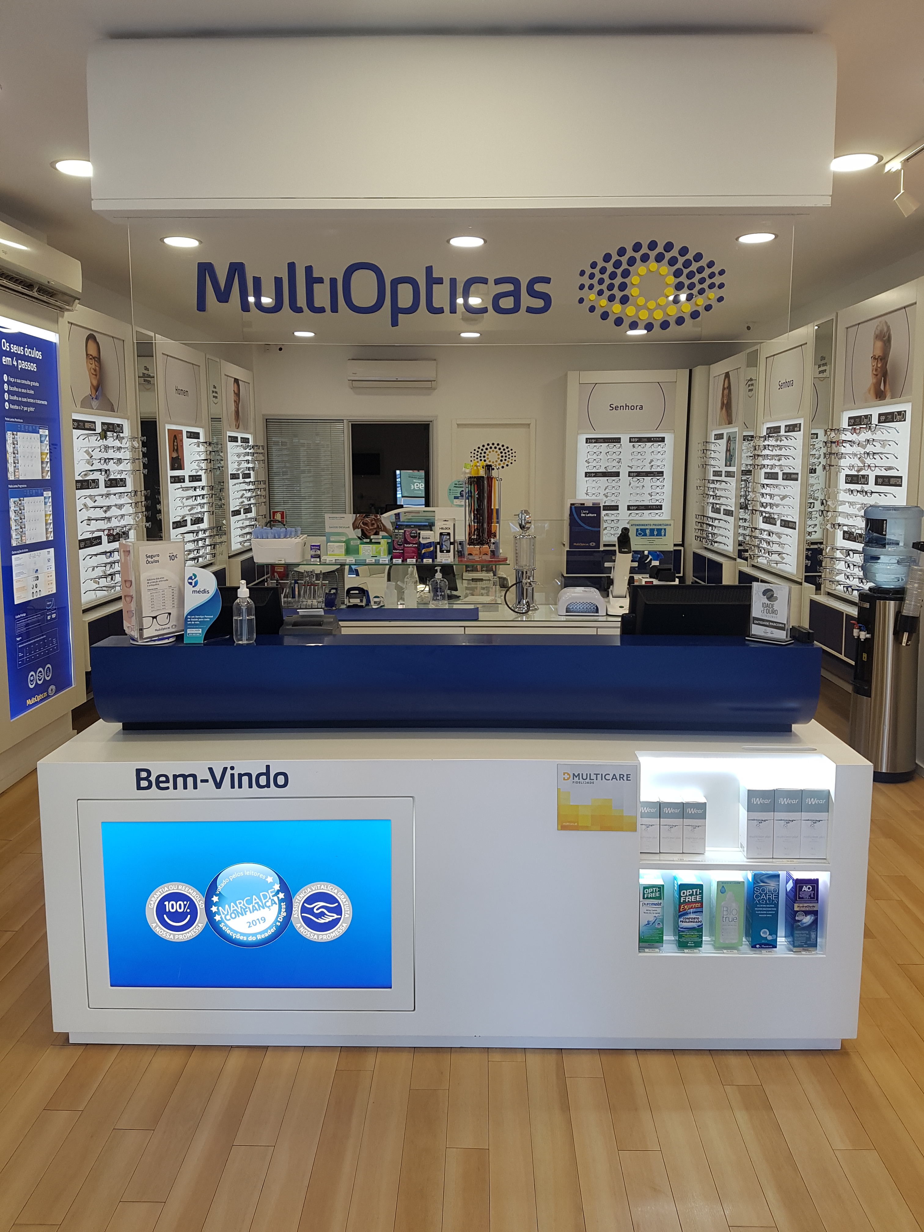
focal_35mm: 26
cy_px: 616
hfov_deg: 53.1
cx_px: 462
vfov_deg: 67.3
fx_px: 925
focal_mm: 4.2
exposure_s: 1/50
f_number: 1.7
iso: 64
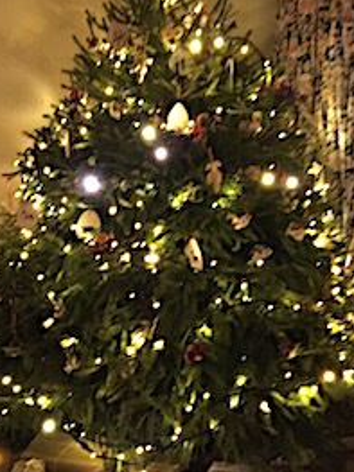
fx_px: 723
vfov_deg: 36.1
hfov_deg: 27.5
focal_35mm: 53
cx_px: 167
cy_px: 271
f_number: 2.2
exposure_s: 1/17
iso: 500
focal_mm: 4.15
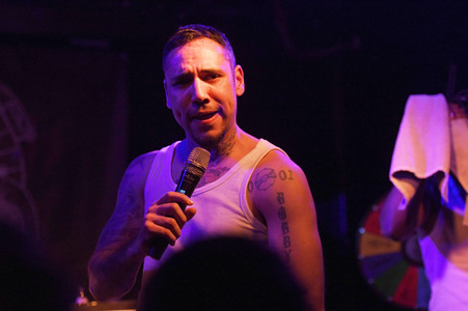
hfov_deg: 23.7
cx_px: 234
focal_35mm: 86
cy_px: 156
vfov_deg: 15.9
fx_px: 1117
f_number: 3.2
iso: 3200
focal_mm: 86
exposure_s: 1/160
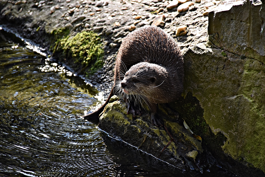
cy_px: 88
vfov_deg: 6.5
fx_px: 1546
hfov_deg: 9.8
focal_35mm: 210
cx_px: 132
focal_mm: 140
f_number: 5.6
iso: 800
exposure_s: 1/640
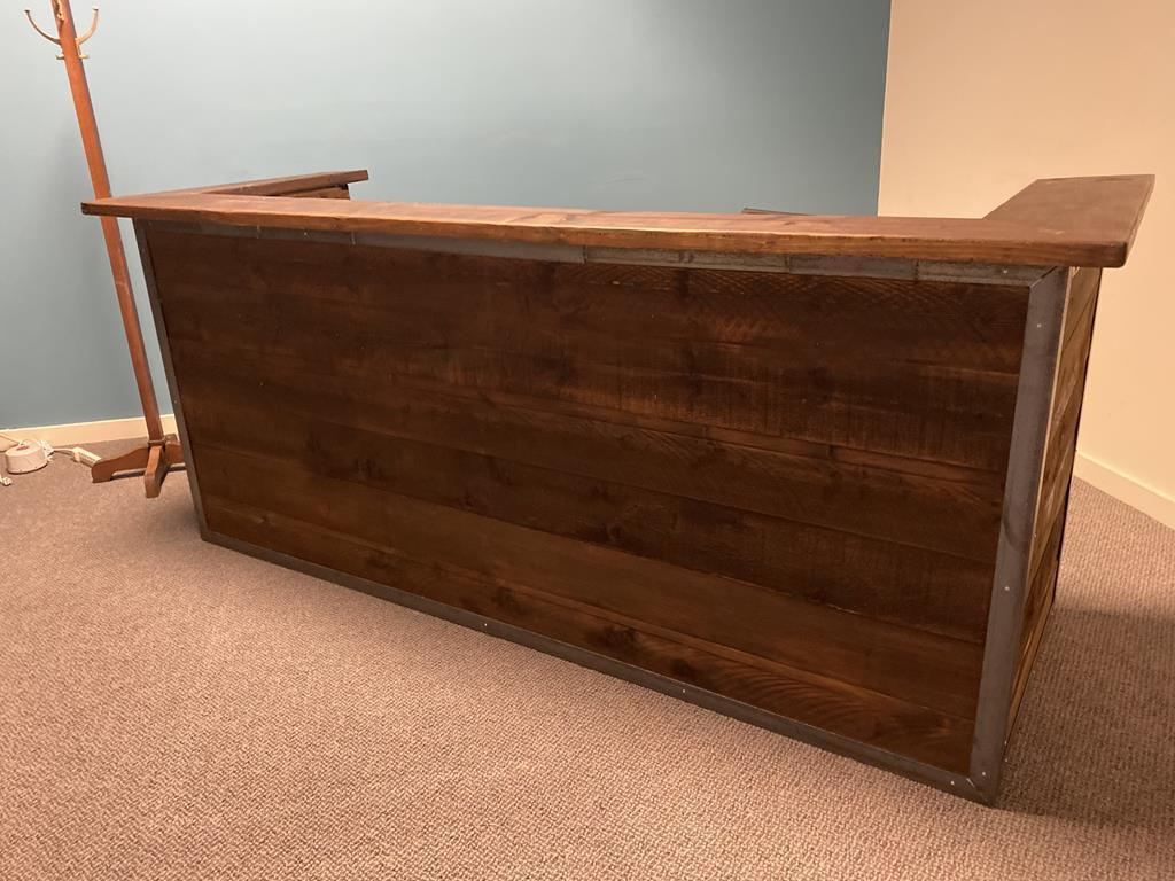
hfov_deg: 67.3
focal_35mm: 26
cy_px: 440
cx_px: 588
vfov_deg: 53.1
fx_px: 883
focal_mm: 4.25
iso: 500
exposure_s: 1/30
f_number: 1.8
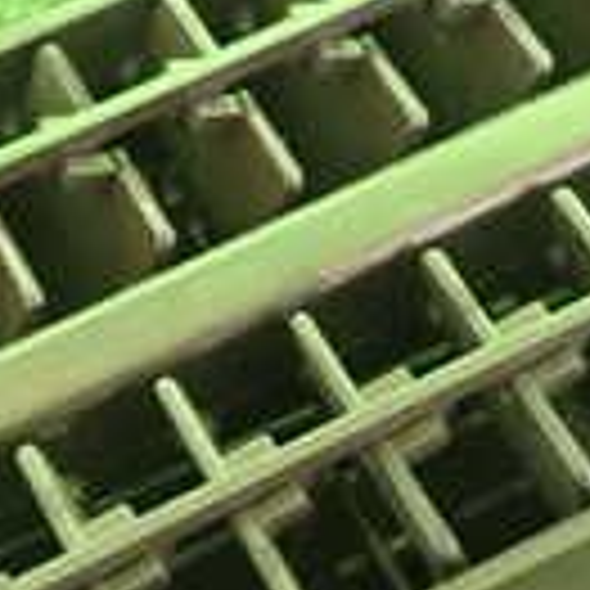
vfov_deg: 17.1
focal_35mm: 101
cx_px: 302
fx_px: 1948
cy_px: 486
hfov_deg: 17.2
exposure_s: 1/30
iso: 500
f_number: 2
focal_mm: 4.5
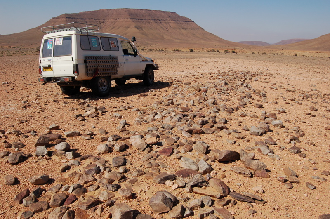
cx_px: 165
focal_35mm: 28
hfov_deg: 64.6
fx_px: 261
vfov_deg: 45.5
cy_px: 110
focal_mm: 19
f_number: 10
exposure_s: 1/400
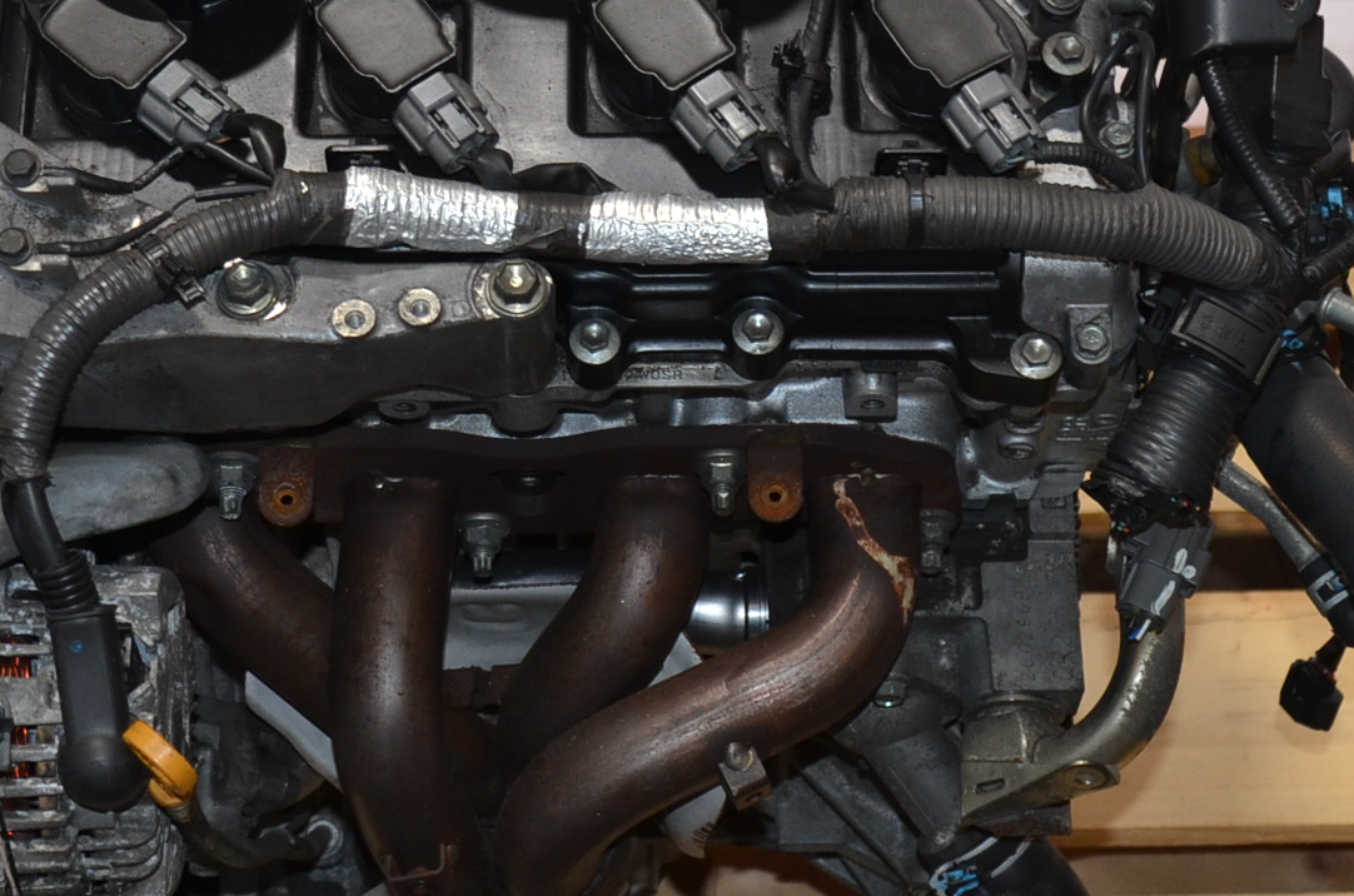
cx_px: 574
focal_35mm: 82
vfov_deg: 16.5
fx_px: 3077
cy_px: 198
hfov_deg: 24.8
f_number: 3.5
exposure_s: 1/125
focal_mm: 24
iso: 400
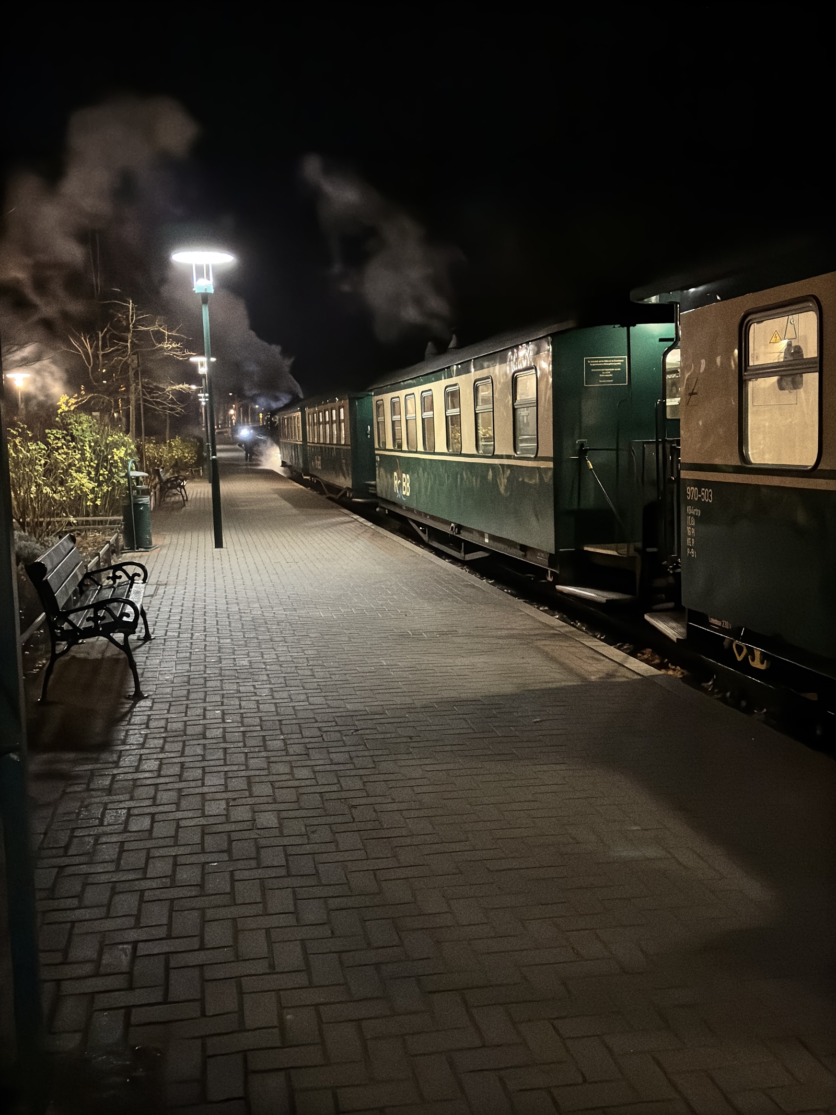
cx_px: 418
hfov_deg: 40.7
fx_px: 1127
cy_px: 558
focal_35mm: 35
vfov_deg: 52.6
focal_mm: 6.76
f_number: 1.78
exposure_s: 1/14
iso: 4000
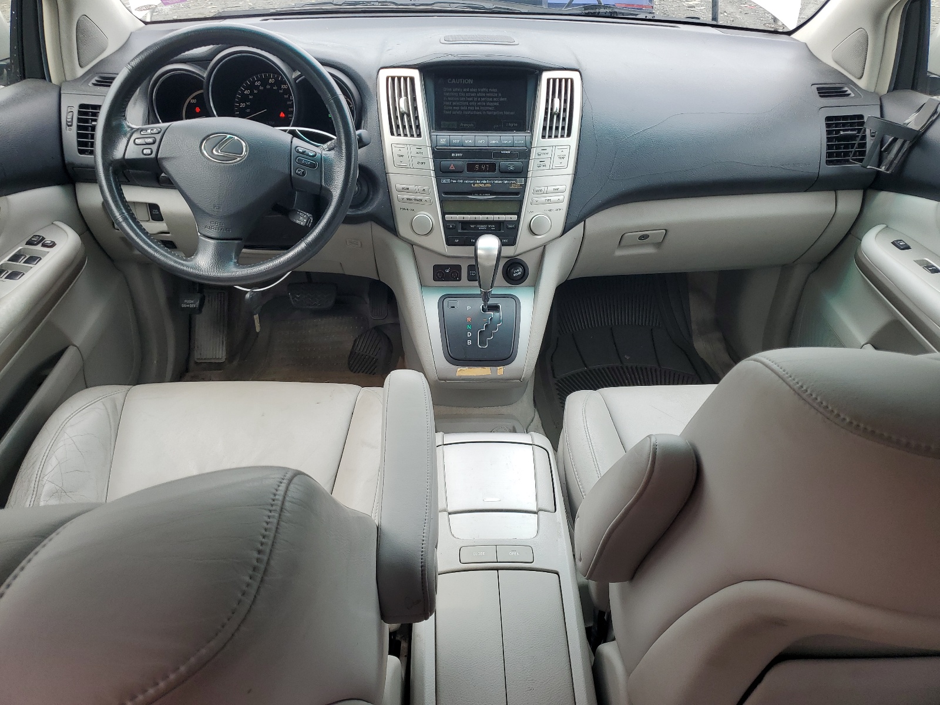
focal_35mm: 26
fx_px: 706
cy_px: 352
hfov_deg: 67.3
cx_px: 470
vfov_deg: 53.1
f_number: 1.5
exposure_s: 1/345
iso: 50
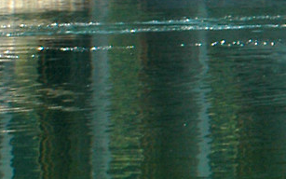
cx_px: 1031
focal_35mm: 370
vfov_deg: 3.5
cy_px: -106
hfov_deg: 5.2
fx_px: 2884
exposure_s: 1/200
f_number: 8
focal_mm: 31
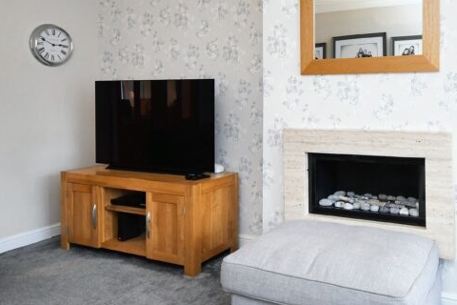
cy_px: 101
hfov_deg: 56.7
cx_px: 325
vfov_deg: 40.6
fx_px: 406
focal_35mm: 32
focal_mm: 10
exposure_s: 1/13
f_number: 4.5
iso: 560
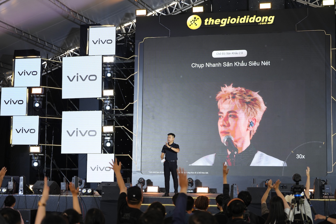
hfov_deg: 28.8
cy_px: 112
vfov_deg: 19.5
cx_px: 168
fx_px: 653
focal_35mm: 70
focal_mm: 70
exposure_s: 1/250
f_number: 2.8
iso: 320
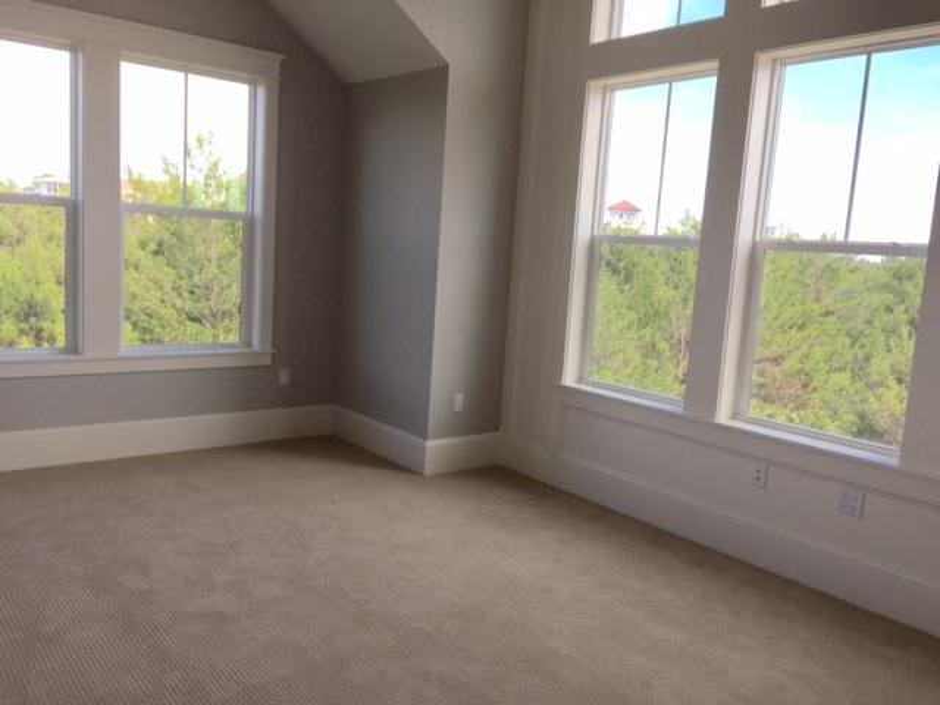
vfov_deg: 48.2
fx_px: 787
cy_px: 352
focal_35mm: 29
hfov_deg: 61.7
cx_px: 470
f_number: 2.2
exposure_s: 1/347
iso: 32
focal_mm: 4.15
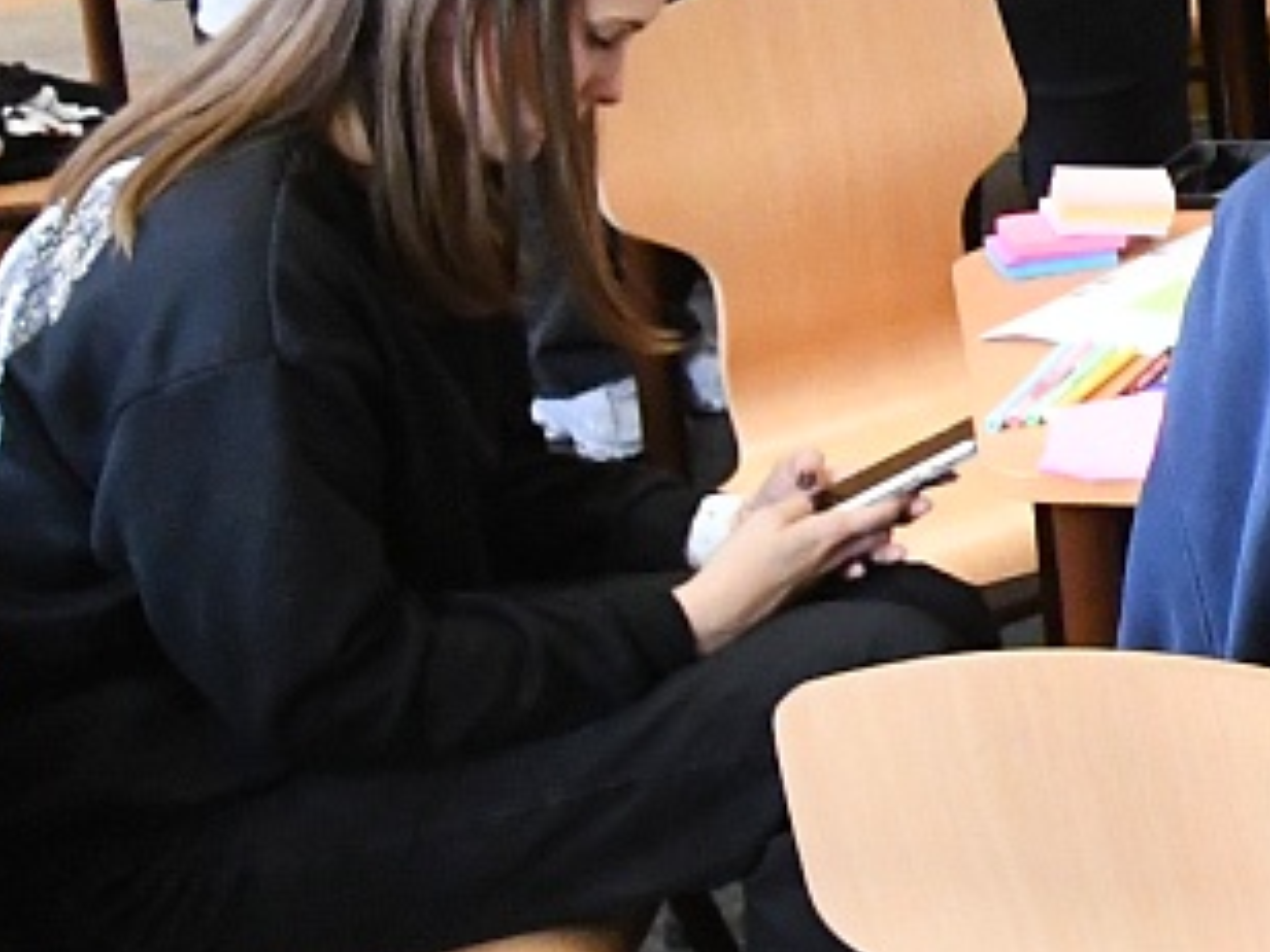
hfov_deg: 14.1
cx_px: 2874
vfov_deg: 13.6
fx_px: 3852
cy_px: -229
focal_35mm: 105
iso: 5000
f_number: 7.1
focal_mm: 14
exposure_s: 1/200
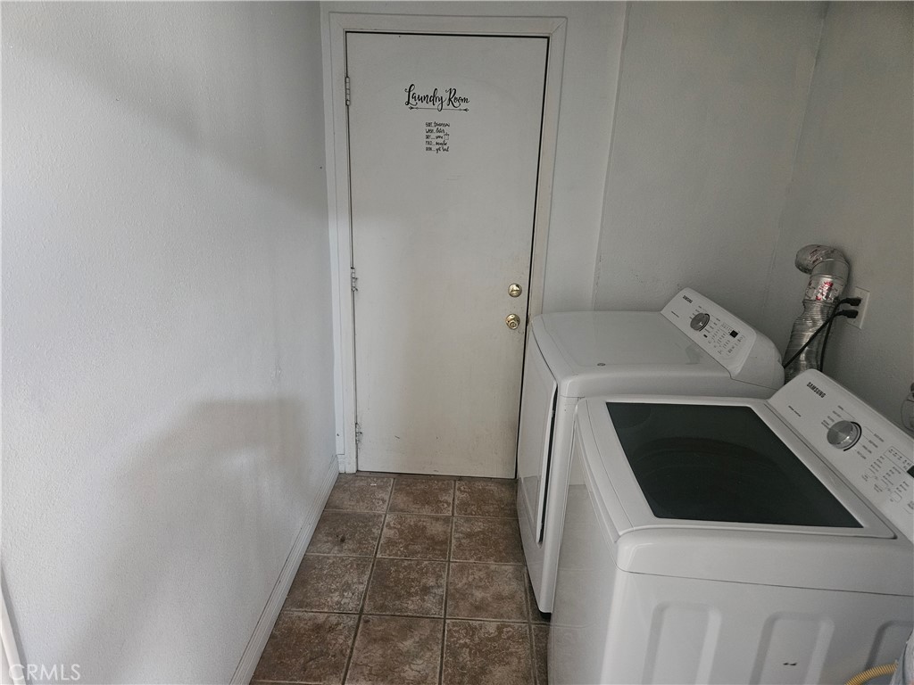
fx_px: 607
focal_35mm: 23
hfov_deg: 73.9
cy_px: 342
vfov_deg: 58.9
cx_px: 457
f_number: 1.8
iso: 500
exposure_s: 1/30
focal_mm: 5.4
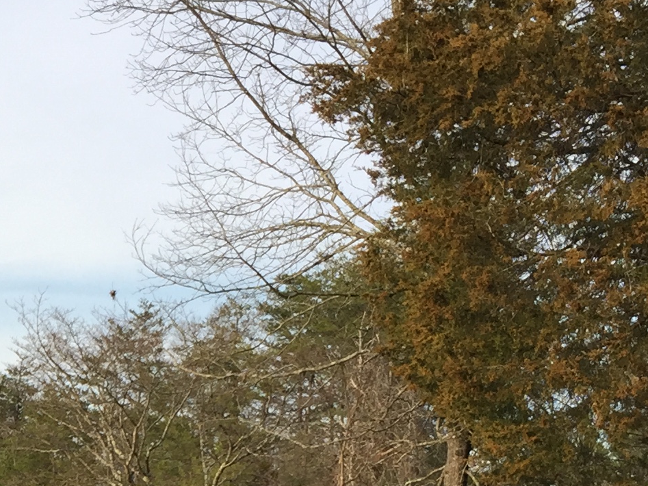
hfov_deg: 18.7
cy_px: 711
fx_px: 1872
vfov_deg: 13.9
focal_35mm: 100
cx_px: -102
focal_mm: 4.15
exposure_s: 1/412
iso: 32
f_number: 2.2
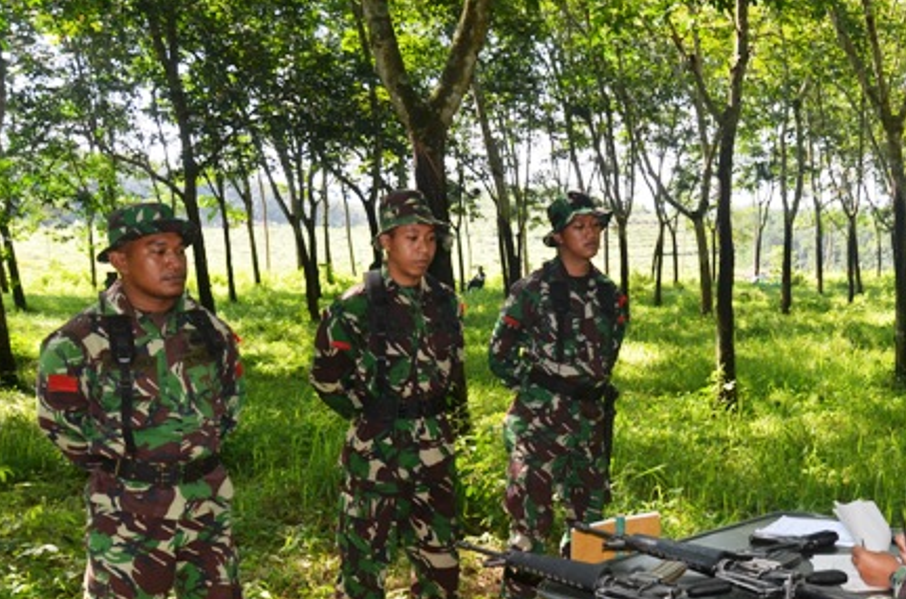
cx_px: 652
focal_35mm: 40
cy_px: 438
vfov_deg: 32.7
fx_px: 1004
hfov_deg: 47.2
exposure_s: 1/125
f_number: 5.6
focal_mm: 18
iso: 200
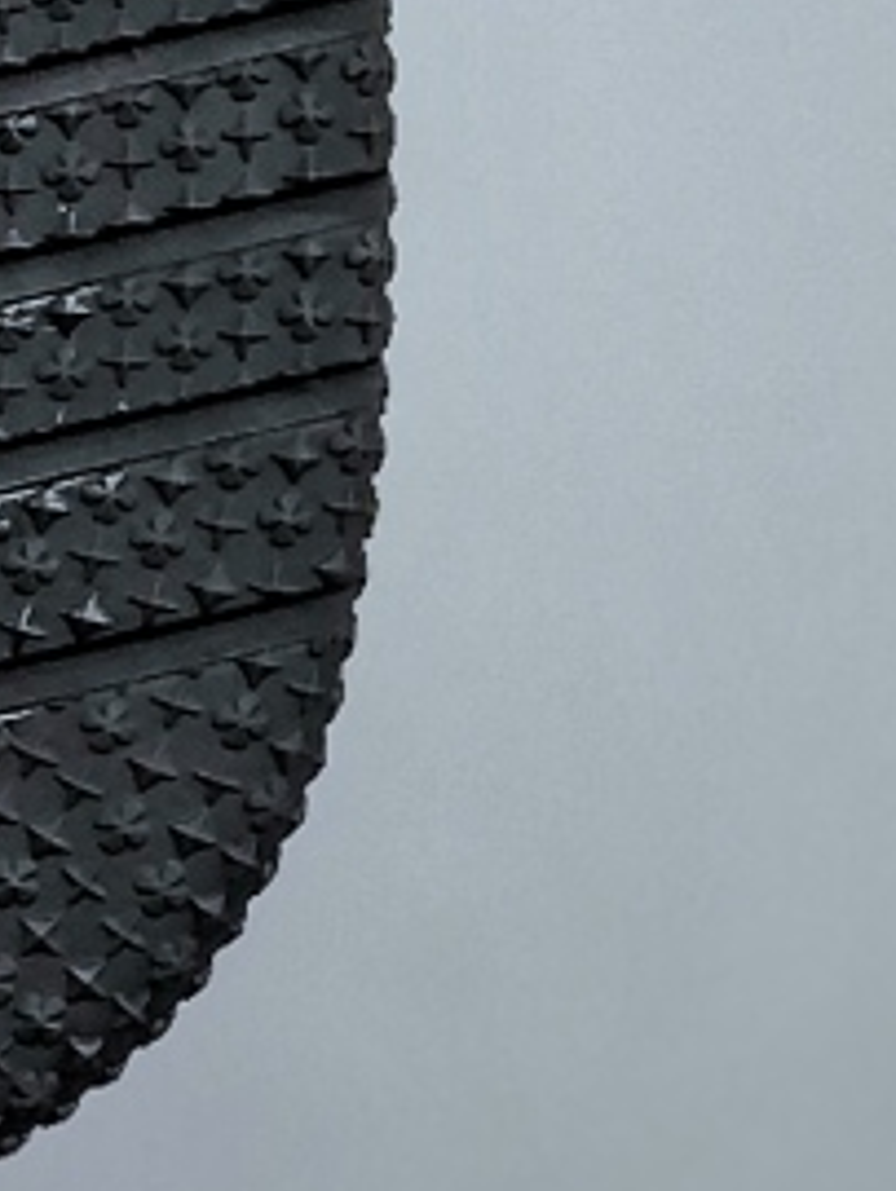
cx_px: -1068
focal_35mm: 304
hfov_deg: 4.8
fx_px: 10475
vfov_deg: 6.4
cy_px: -869
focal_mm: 6.6
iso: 25
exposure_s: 1/33
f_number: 2.8
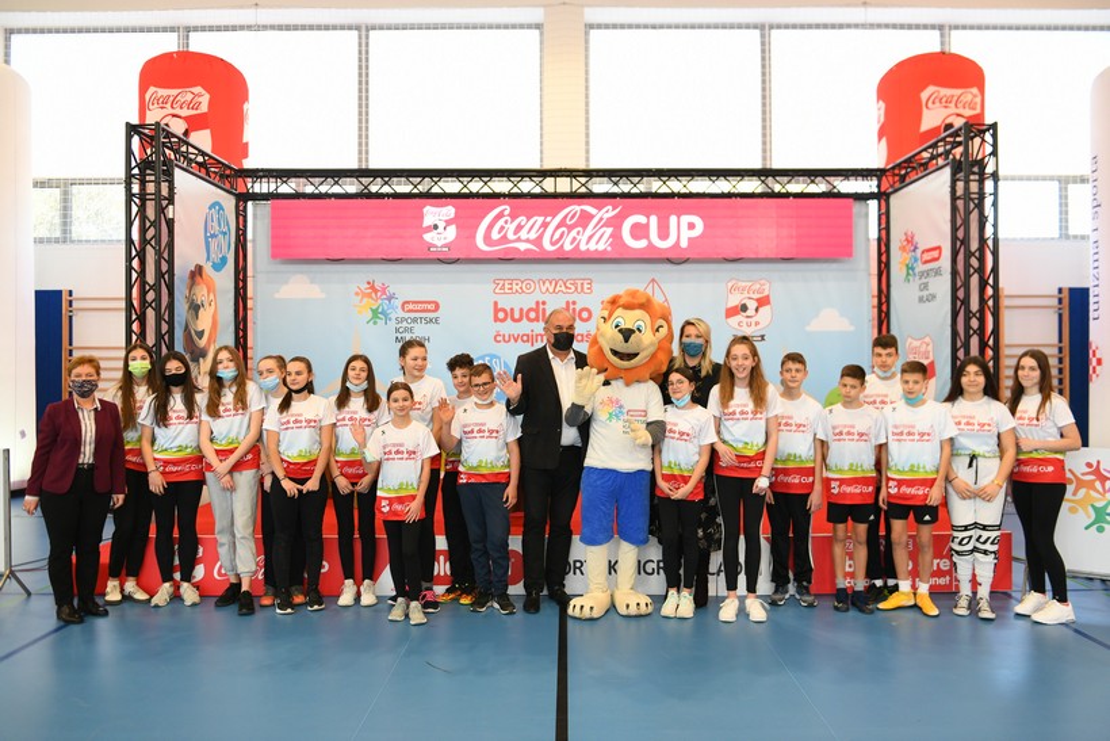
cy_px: 370
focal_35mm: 29
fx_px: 894
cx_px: 555
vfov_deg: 45.0
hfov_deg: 63.6
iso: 1000
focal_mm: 29
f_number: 3.2
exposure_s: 1/200
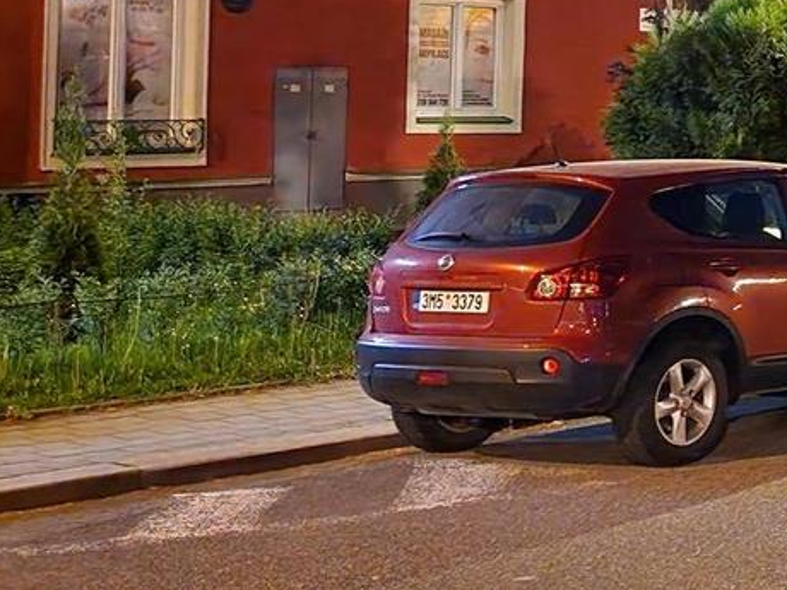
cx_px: 1276
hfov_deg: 20.0
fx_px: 1819
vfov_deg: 18.1
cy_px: 50
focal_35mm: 80
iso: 2000
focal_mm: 6.4
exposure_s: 1/10
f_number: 1.8
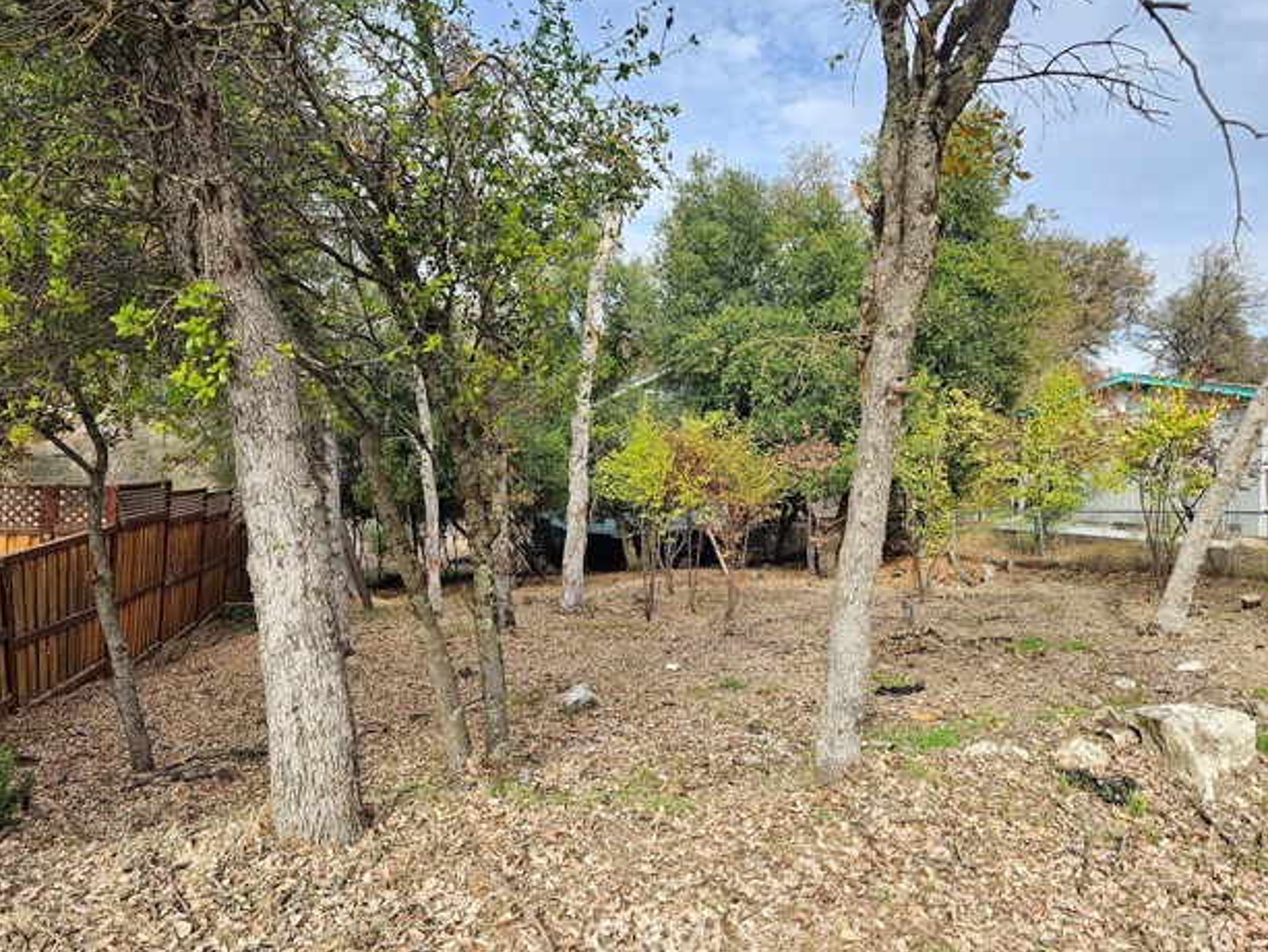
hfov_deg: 71.6
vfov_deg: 56.8
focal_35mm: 24
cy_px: 472
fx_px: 879
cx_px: 629
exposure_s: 1/180
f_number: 1.7
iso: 16
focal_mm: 6.3
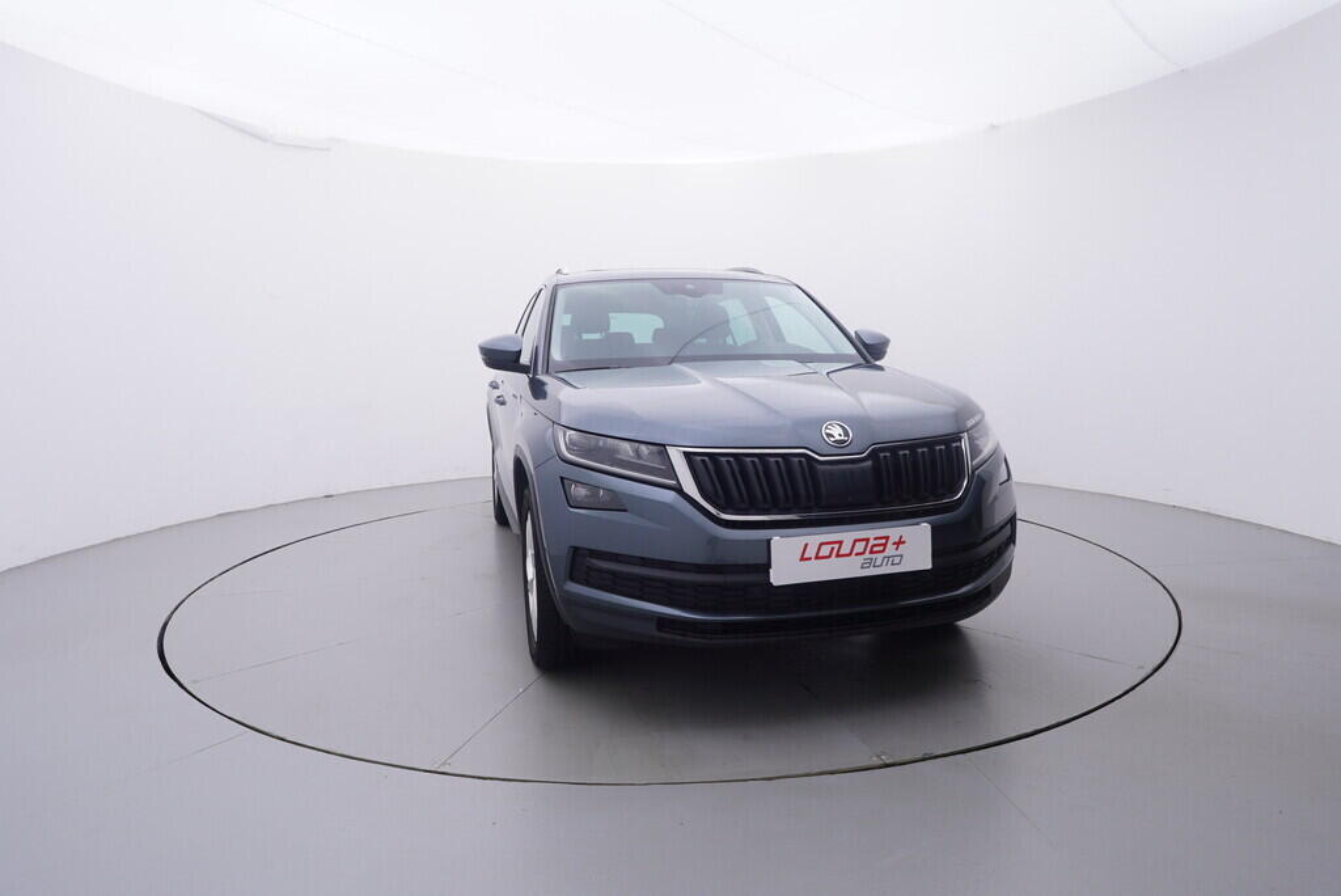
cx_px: 670
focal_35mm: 22
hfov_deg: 77.3
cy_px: 448
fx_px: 839
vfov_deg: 56.2
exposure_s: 1/80
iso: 200
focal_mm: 15
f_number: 5
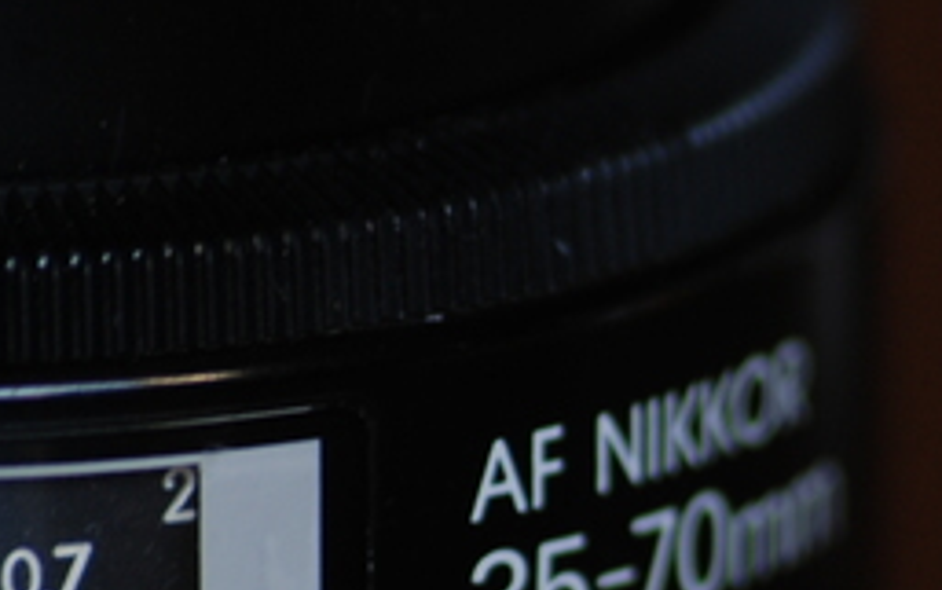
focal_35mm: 812
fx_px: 20870
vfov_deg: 1.6
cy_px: 467
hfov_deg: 2.6
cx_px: 806
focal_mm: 195
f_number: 4.8
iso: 200
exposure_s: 1/60
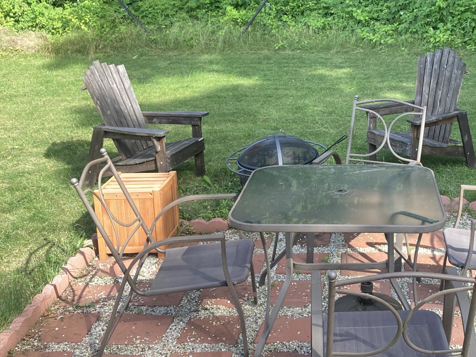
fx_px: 756
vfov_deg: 26.3
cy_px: 104
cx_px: 381
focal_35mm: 55
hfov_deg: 33.9
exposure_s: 1/201
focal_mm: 3.99
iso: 20
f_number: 1.8
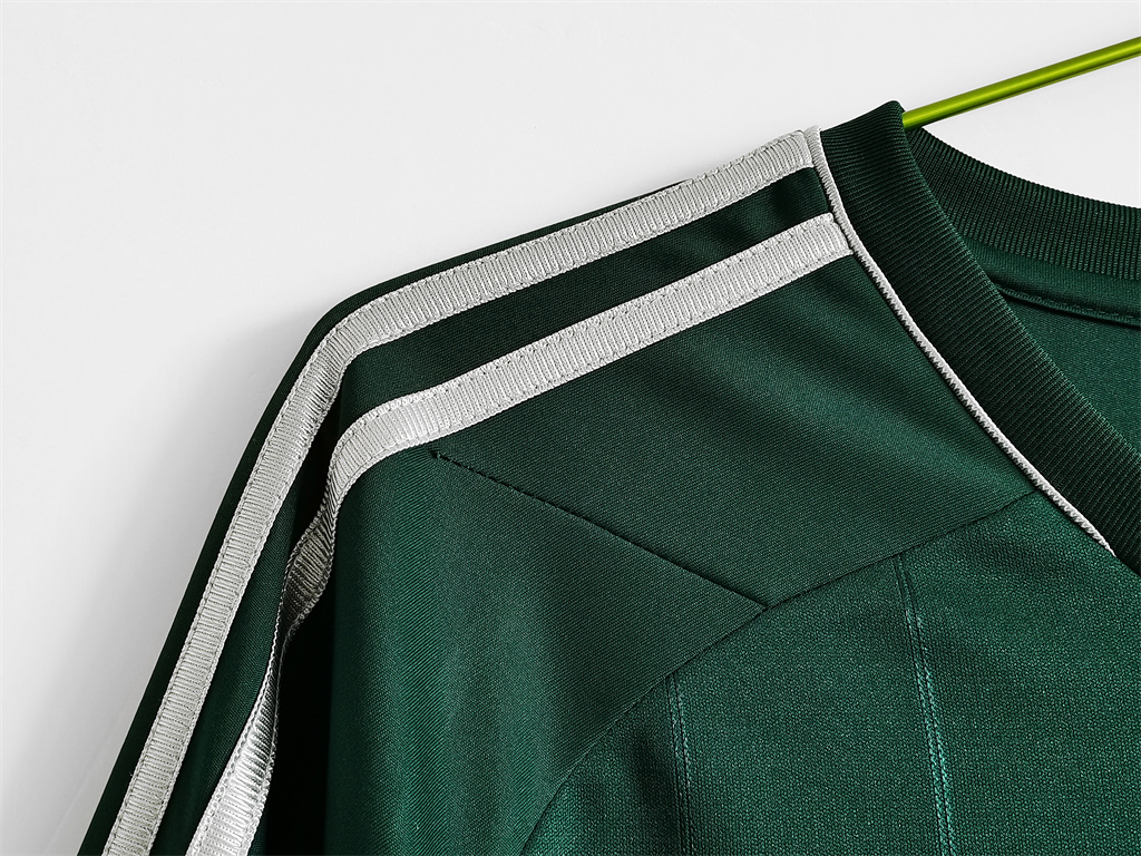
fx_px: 1549
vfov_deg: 30.9
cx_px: 570
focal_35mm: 47
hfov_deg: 40.4
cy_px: 428
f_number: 1.8
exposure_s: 1/50
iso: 250
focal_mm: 5.58
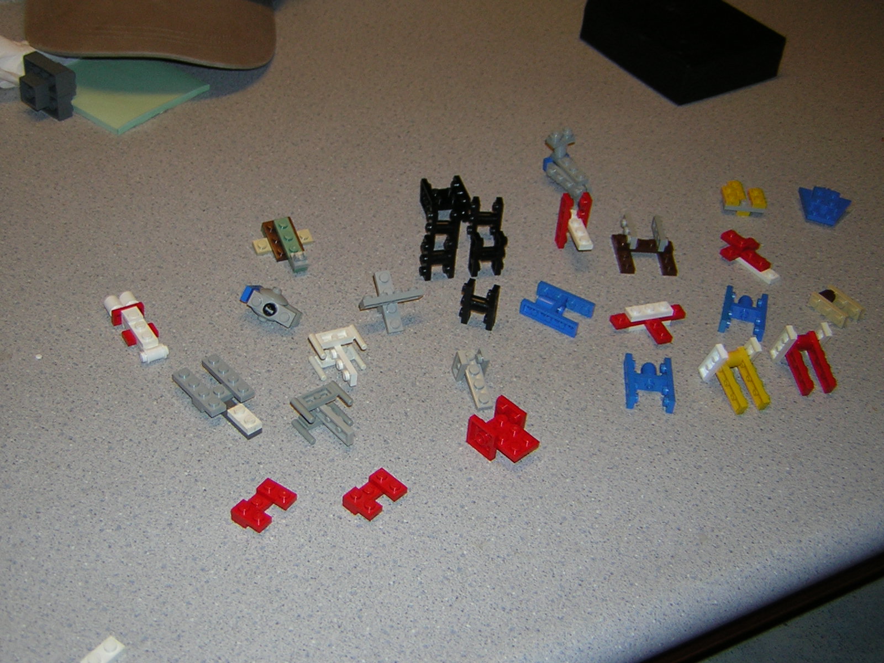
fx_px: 1200
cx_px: 442
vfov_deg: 30.9
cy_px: 332
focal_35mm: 47
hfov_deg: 40.4
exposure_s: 1/60.1
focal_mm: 6.1
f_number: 2.9
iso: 50
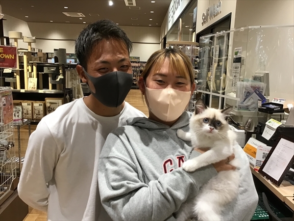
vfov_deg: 45.4
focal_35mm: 31
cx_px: 147
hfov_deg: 58.4
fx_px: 263
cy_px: 110
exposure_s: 1/30
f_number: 2.4
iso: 50
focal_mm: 3.3
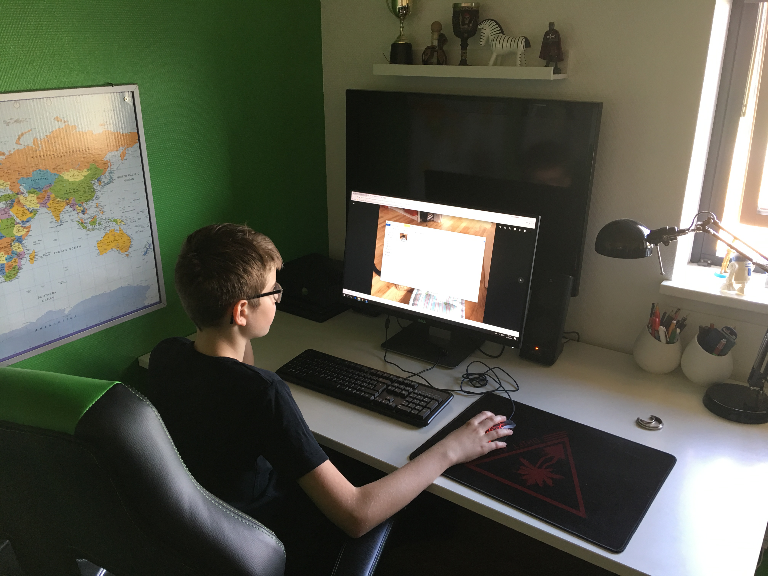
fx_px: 643
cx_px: 384
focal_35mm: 29
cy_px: 288
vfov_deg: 48.2
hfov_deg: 61.7
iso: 40
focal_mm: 4.15
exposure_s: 1/17
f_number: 2.2
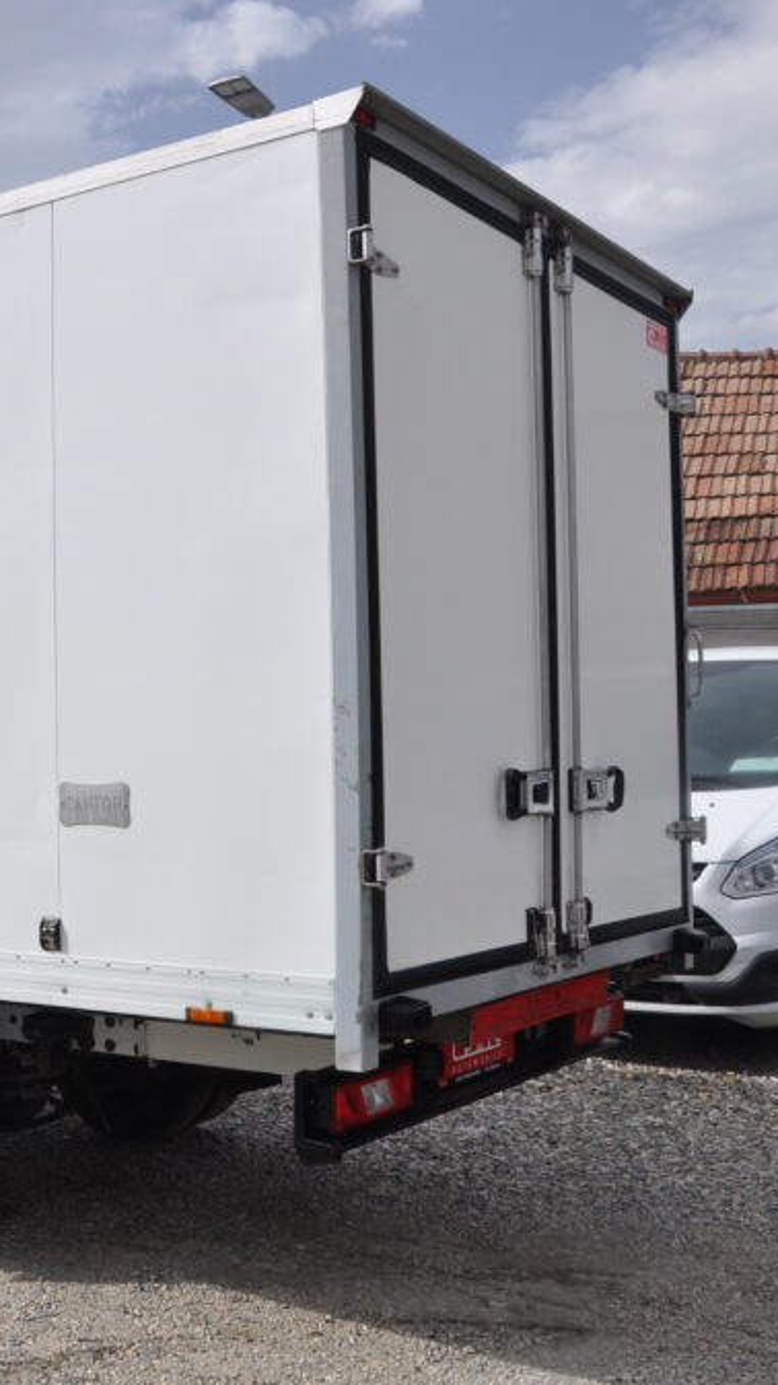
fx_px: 1579
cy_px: 698
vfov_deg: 47.4
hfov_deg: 26.2
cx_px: -2
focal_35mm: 43
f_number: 10
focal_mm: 18
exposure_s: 1/400
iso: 400
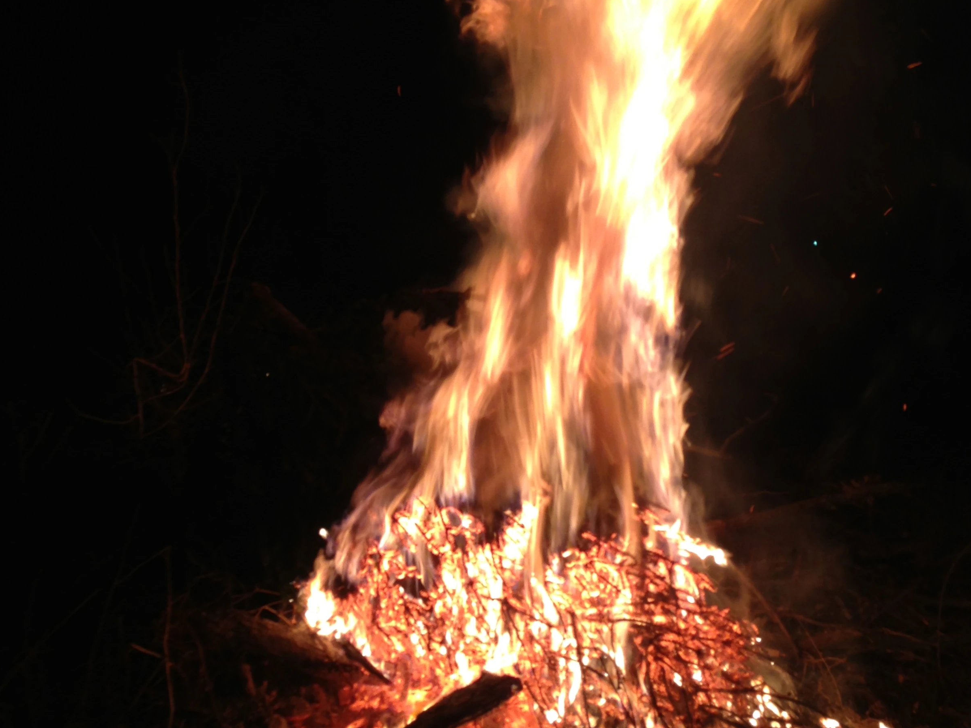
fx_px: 1262
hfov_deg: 42.1
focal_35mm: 45
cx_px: 492
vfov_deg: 32.2
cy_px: 353
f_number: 2.4
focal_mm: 4.13
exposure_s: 1/30
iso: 64
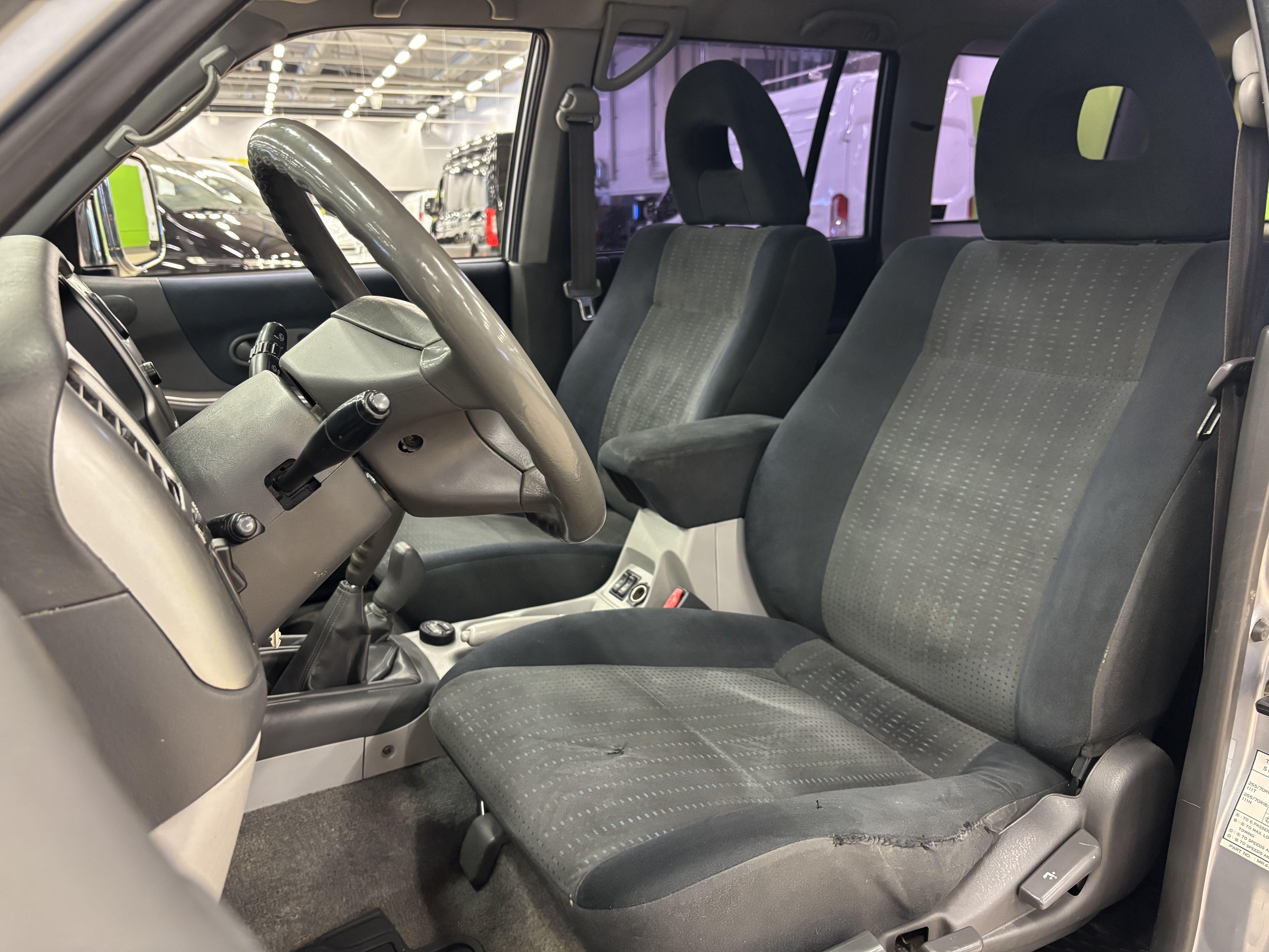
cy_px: 476
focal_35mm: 26
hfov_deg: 67.3
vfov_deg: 53.1
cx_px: 634
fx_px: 953
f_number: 1.6
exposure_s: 1/33
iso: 400
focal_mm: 5.96
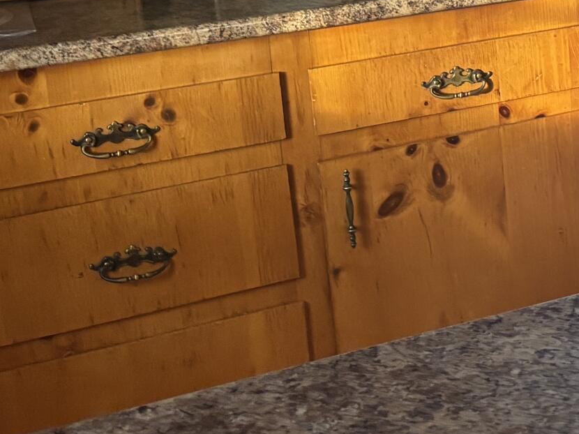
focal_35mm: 94
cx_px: 1002
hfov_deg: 17.5
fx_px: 1572
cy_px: -29
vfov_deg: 15.4
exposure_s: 1/60
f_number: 1.6
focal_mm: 5.96
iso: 250
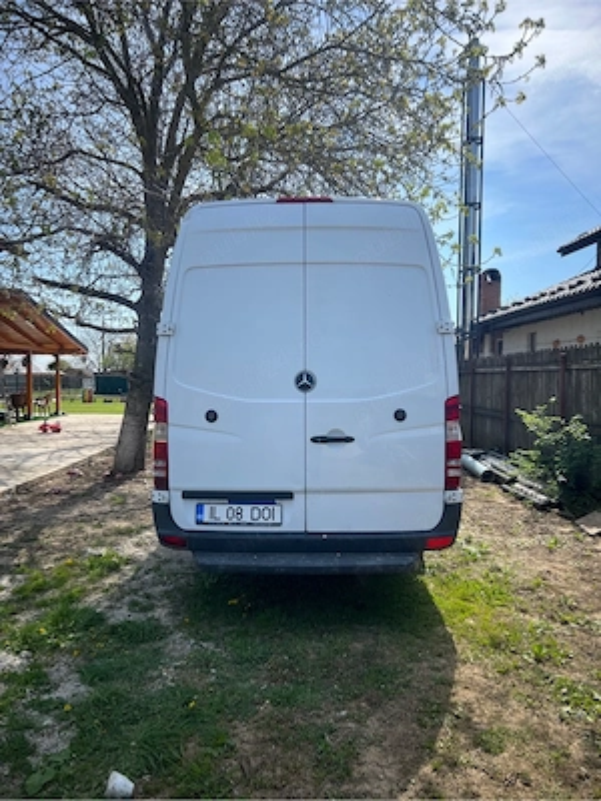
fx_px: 602
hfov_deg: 53.1
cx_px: 300
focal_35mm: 26
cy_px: 400
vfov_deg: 67.3
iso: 50
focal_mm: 5.7
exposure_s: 1/3257
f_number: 1.5
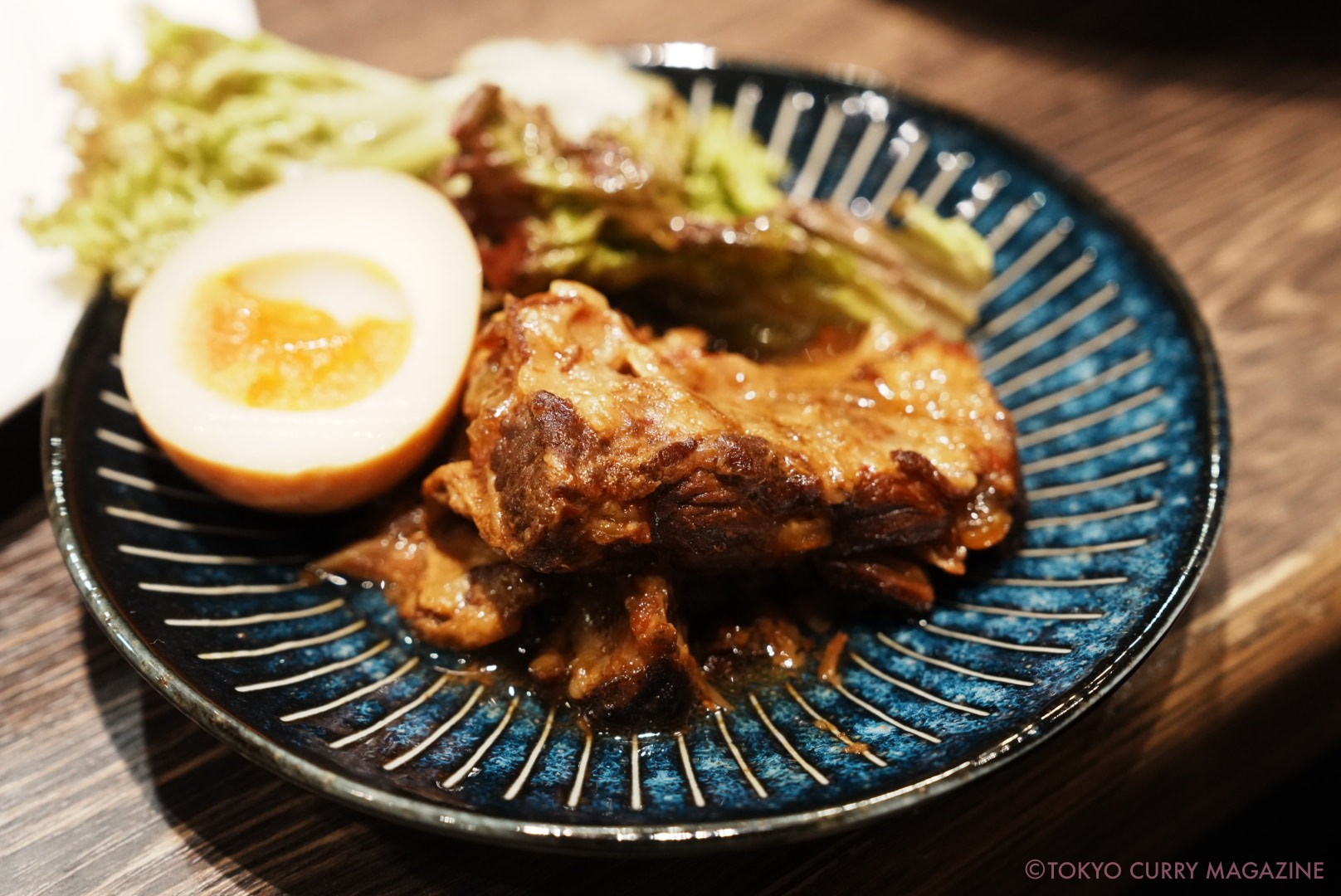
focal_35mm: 57
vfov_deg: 23.8
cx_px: 670
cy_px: 448
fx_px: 2125
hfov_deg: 35.0
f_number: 6.3
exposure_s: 1/125
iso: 4000
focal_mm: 57
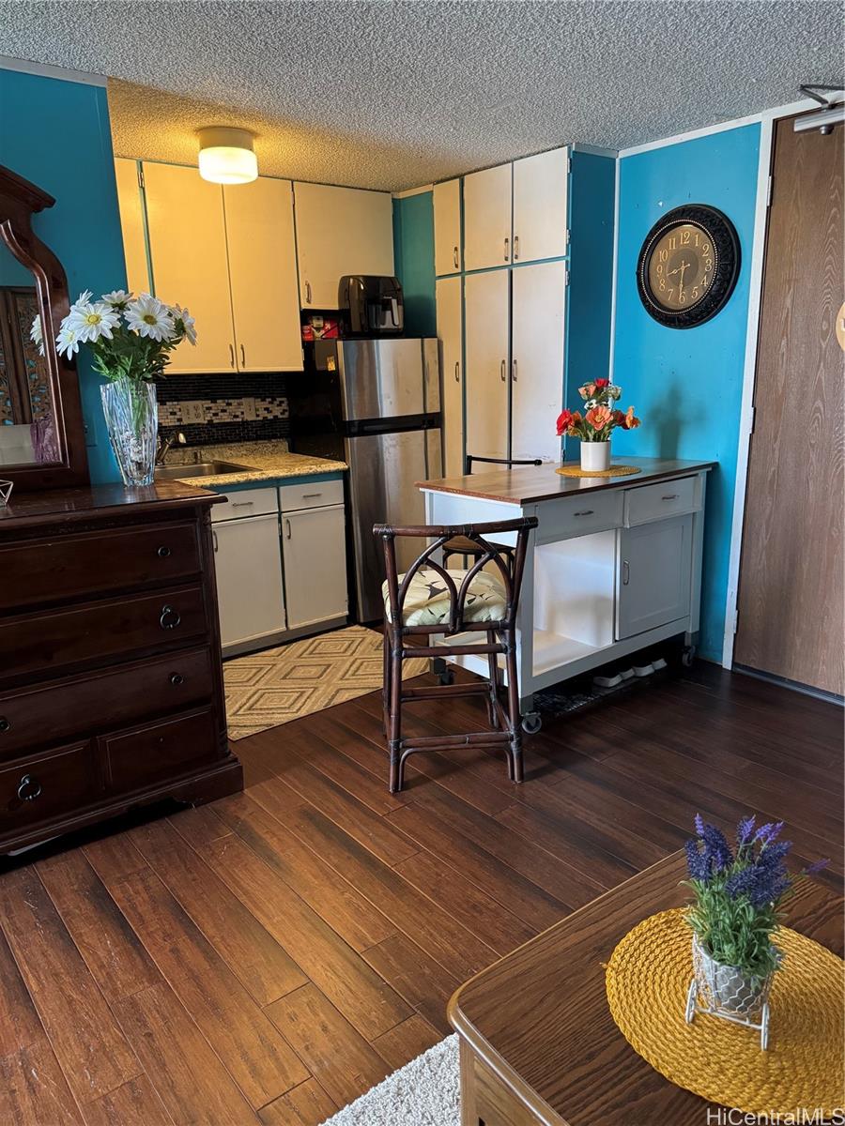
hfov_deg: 56.8
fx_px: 781
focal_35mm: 24
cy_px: 563
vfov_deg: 71.6
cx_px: 422
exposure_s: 1/60
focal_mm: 6.76
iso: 640
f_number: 1.78
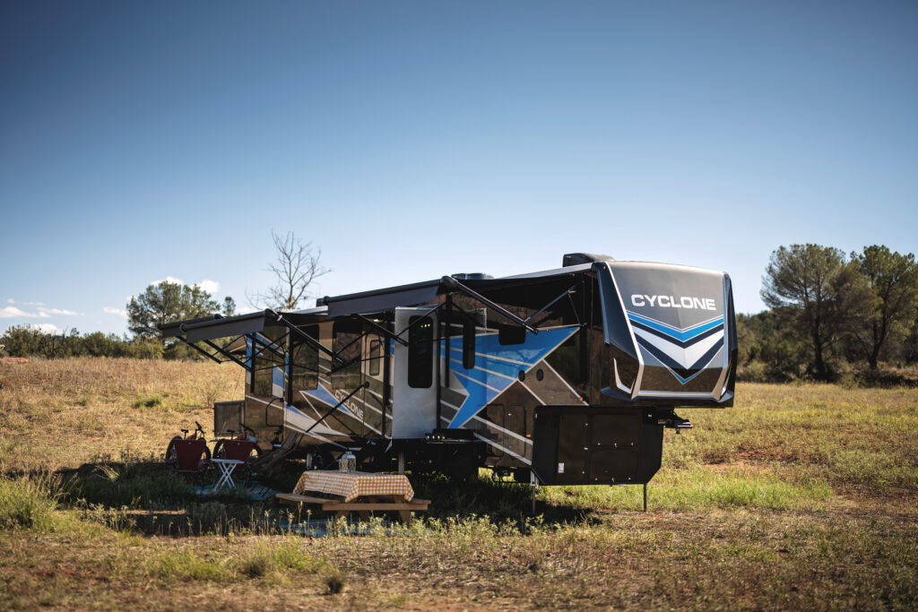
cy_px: 306
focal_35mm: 50
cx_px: 459
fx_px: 1275
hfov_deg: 39.6
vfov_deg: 27.0
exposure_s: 1/8000
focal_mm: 50
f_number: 1.3
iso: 125
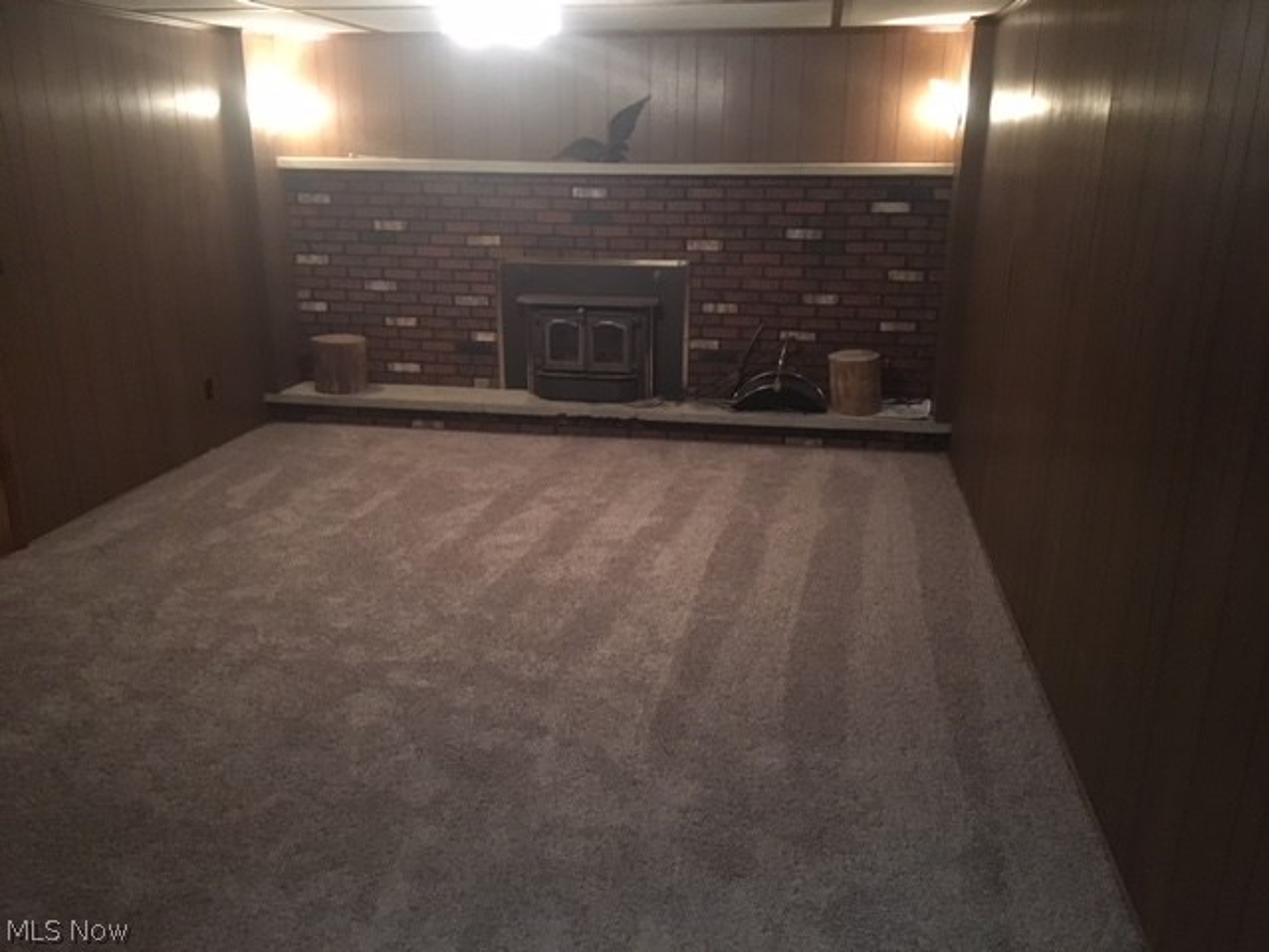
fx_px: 1063
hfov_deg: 61.7
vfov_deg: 48.2
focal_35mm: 29
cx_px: 634
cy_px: 476
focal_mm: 4.15
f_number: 2.2
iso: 400
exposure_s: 1/15
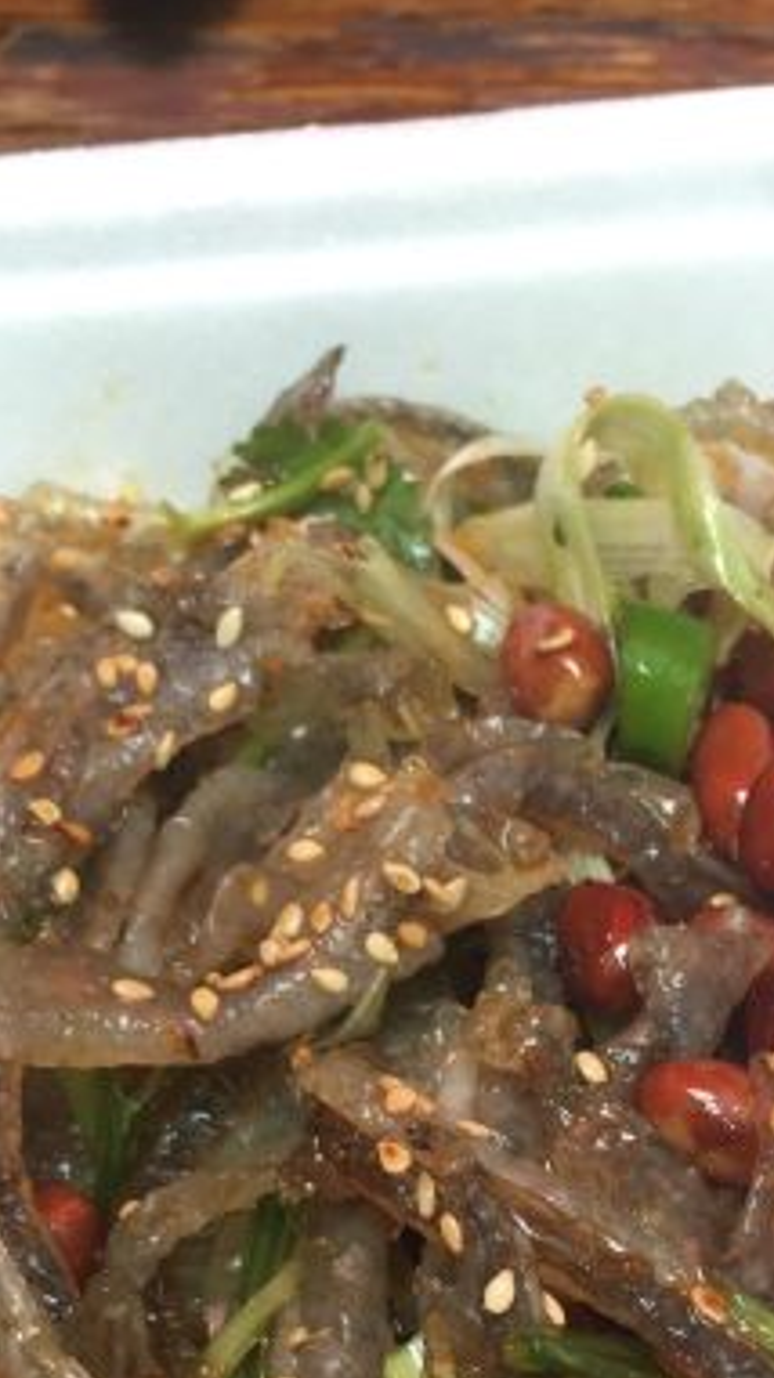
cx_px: 479
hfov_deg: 20.7
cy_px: 1114
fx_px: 2119
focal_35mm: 58
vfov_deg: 34.8
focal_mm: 4.15
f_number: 2.2
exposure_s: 1/100
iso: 40
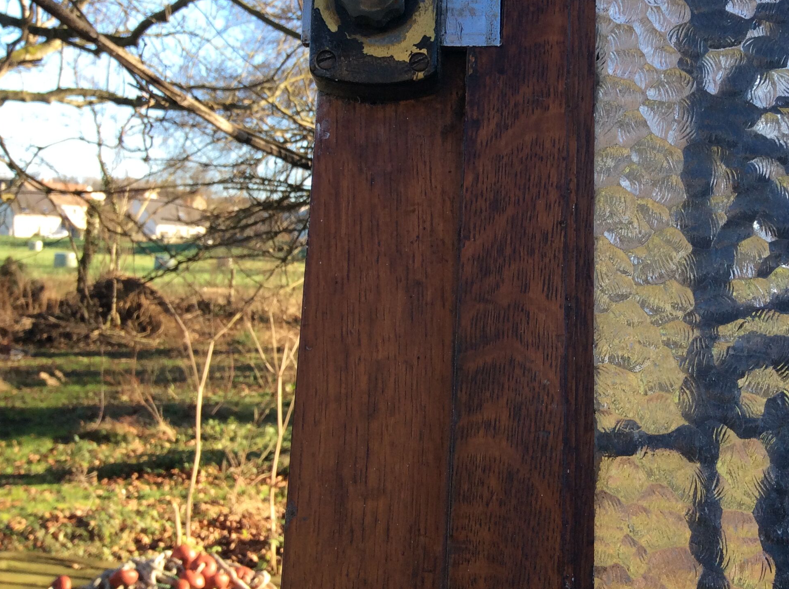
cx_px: 515
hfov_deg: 43.4
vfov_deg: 33.4
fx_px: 979
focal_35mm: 43
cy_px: 231
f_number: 2.4
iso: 32
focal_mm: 3.3
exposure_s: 1/278
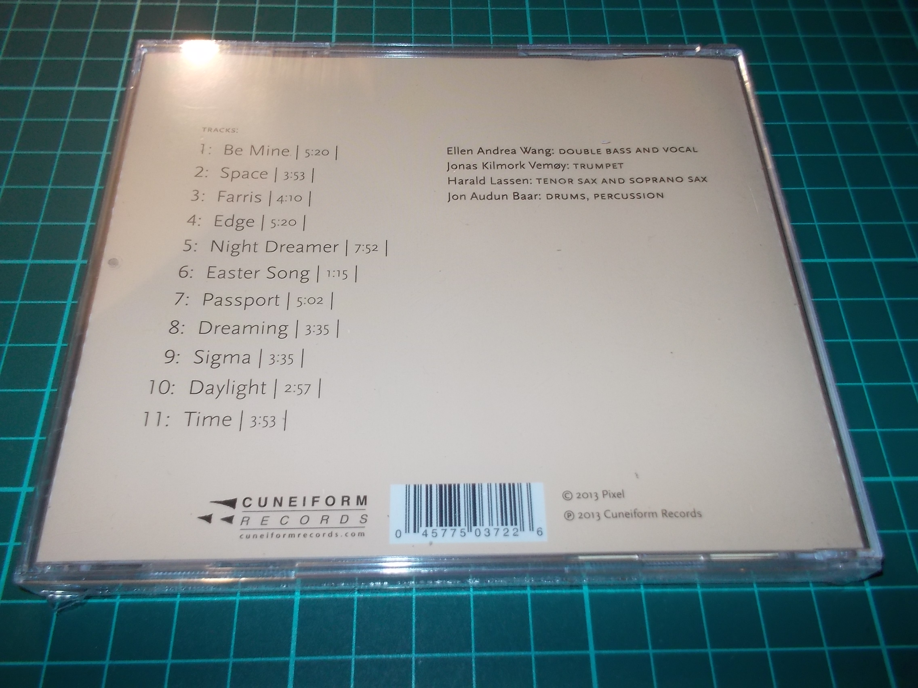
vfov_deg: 48.2
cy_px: 344
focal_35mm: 29
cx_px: 459
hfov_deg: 61.7
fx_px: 769
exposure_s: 1/30
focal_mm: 4.1
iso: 200
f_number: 3.3
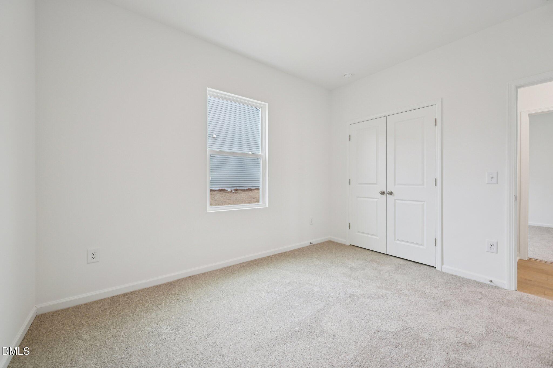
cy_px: 184
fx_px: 215
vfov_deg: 81.2
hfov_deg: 104.3
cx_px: 276
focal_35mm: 14
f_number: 8
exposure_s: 1/15
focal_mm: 14
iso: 200
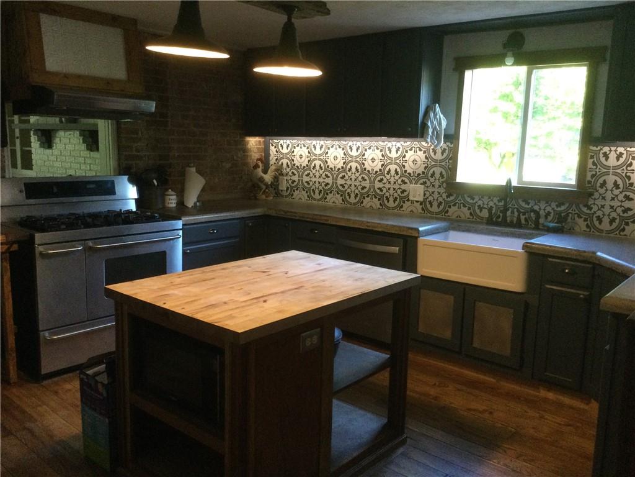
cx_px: 318
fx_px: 569
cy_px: 238
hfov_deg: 58.4
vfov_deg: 45.4
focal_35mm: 31
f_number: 2.4
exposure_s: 1/30
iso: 200
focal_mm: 3.3
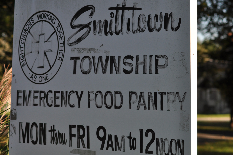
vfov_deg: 13.0
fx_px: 679
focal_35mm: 105
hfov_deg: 19.5
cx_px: 116
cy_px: 78
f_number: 5.6
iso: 200
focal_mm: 70
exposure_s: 1/500
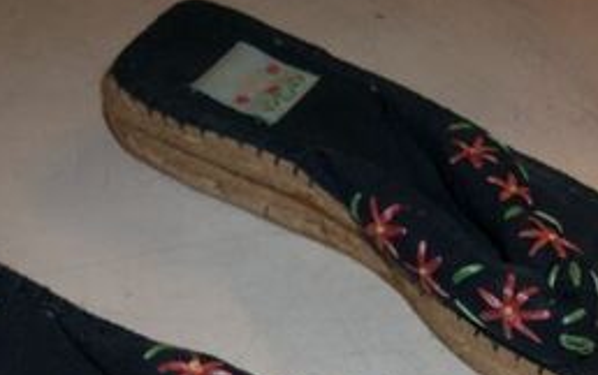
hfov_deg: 32.4
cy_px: 380
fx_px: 1028
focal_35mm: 63
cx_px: 269
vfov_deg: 20.0
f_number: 2.9
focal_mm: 5.7
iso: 80
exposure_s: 1/40
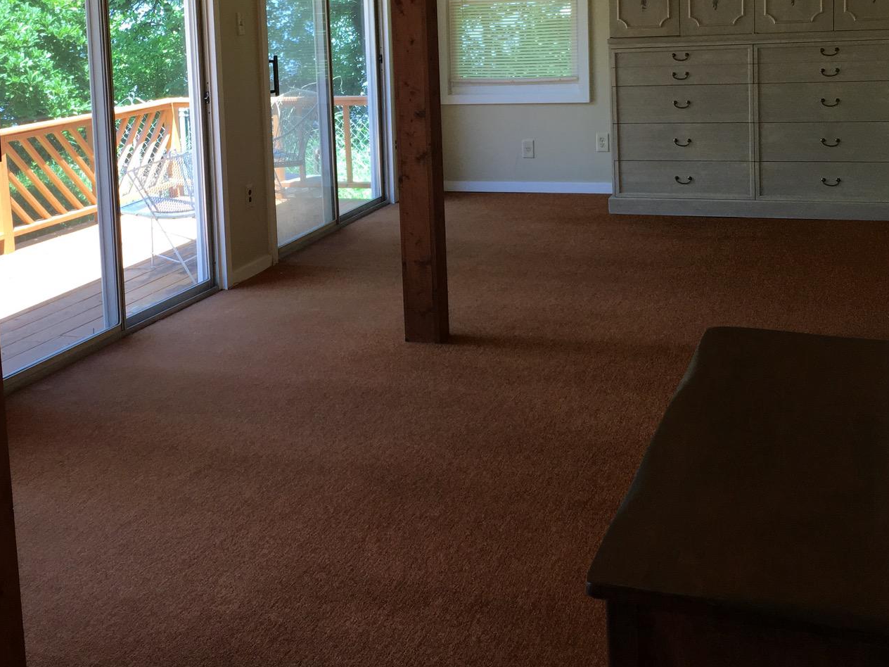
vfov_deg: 30.2
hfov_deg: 40.0
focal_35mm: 47
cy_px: 142
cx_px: 313
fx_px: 1207
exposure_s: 1/120
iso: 40
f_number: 2.2
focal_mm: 4.15
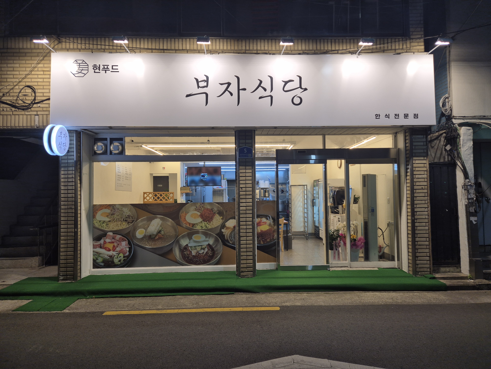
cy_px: 184
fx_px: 326
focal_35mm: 23
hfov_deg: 73.9
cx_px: 246
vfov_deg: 58.9
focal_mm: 5.4
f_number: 1.8
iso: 50
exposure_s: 1/120
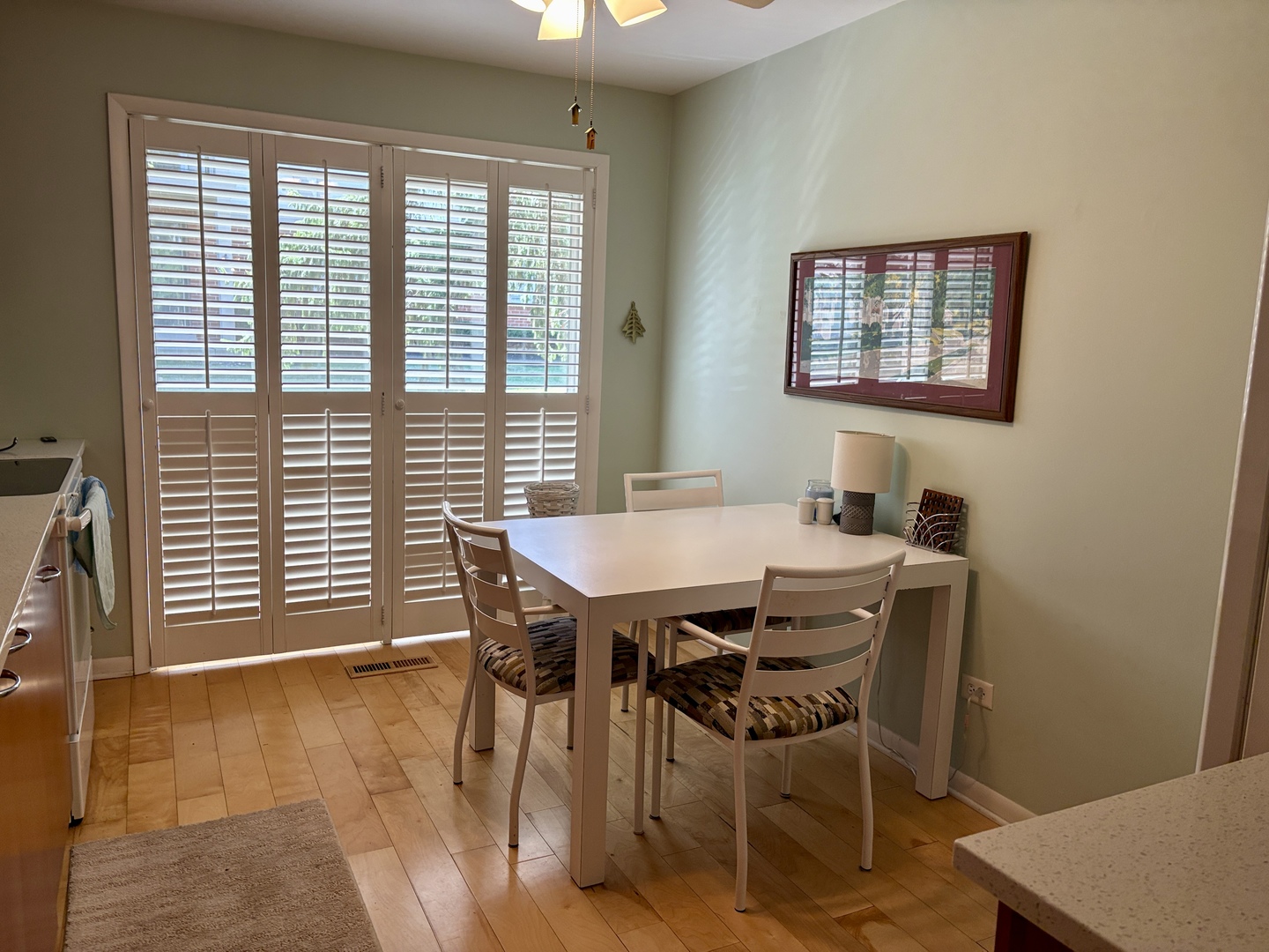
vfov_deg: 53.1
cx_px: 634
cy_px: 476
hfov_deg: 67.3
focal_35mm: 26
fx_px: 953
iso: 125
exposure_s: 1/120
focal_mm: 5.96
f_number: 1.6
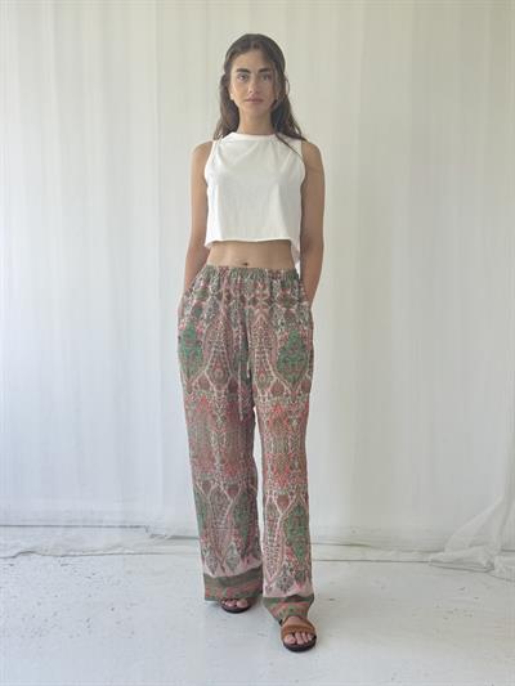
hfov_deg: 30.3
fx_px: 952
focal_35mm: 48
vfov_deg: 39.6
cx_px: 258
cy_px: 343
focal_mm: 6.76
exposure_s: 1/121
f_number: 1.78
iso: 80
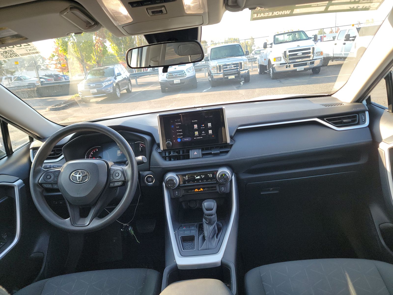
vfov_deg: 56.8
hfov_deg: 71.6
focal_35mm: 24
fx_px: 272
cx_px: 196
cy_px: 148
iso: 64
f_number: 1.8
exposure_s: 1/59
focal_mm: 6.7
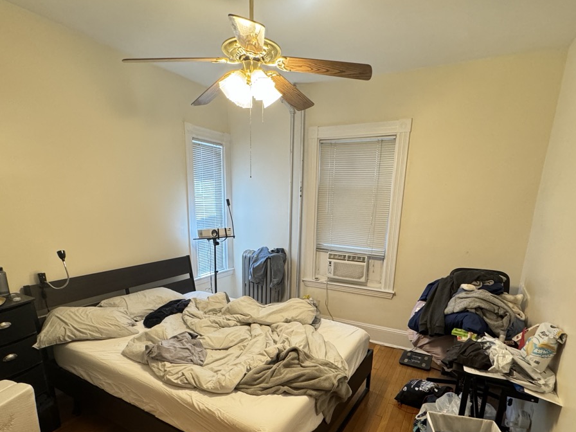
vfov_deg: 64.4
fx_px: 333
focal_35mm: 20
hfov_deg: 81.7
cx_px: 288
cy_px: 284
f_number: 2.2
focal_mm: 2.22
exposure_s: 1/60
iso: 500
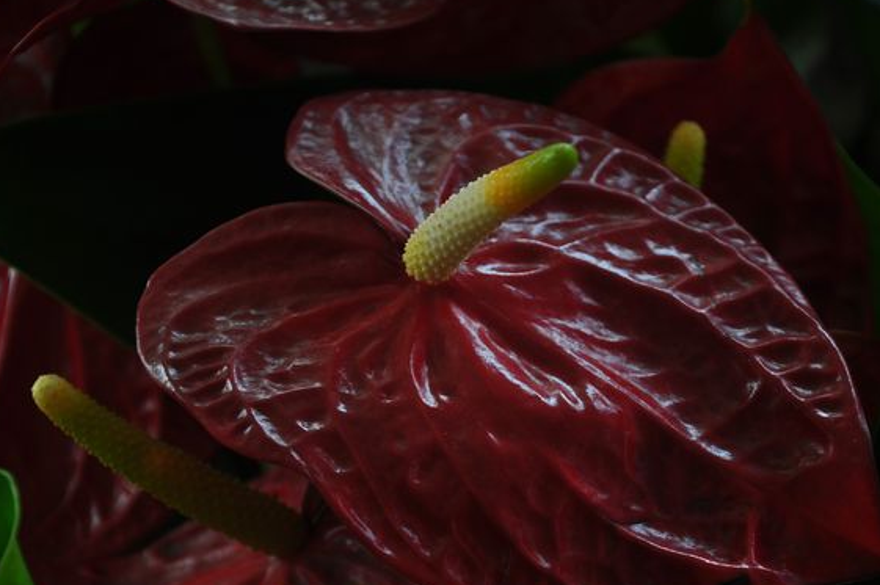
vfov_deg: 10.4
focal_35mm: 131
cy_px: 344
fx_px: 3199
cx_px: 532
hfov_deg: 15.6
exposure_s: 1/30
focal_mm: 70
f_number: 5.3
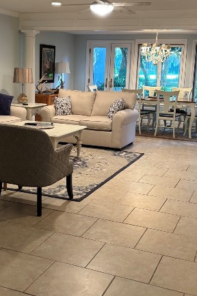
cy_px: 129
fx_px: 395
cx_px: 73
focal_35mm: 48
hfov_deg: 27.9
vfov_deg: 41.1
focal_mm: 5.96
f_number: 1.6
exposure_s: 1/60
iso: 200
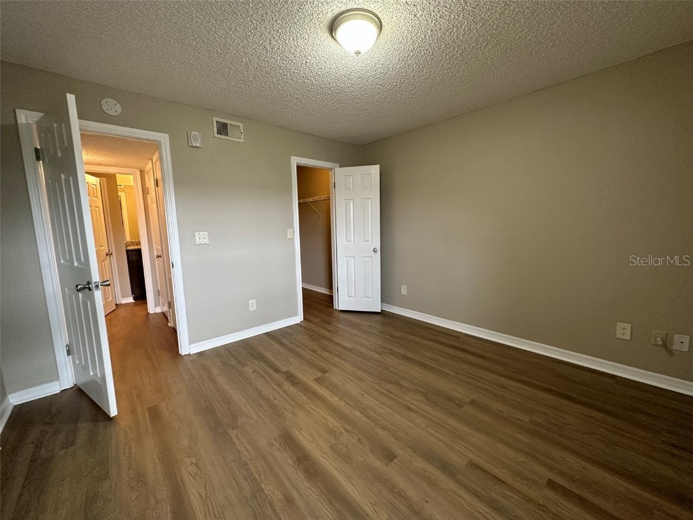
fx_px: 280
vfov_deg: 85.7
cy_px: 260
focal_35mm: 14
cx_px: 346
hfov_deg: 102.1
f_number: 2.2
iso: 200
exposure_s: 1/60
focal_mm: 2.22
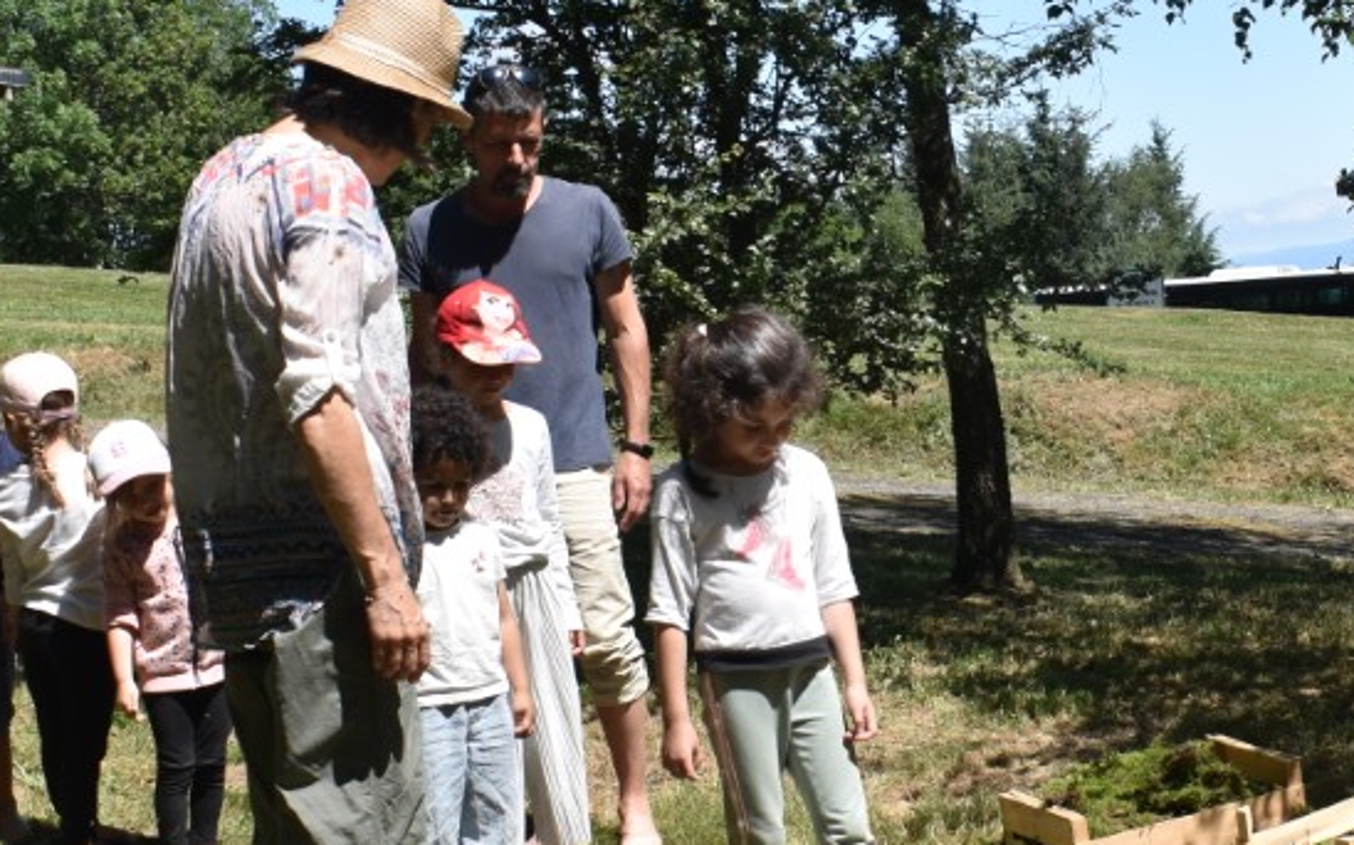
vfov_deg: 19.4
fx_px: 2471
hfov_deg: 30.4
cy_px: 460
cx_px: 894
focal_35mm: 67
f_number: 8
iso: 250
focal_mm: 20
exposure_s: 1/250
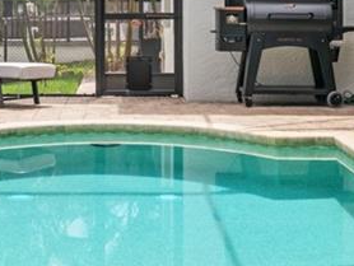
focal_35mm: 99
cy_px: 27
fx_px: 1013
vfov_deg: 14.8
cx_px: 124
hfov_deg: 19.8
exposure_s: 1/125
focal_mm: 28
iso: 320
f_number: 10
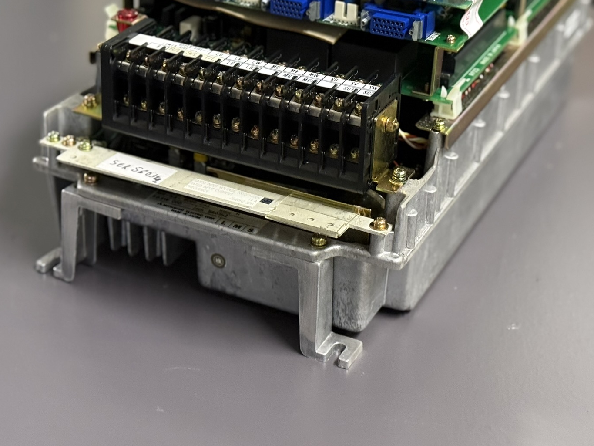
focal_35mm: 72
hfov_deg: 27.0
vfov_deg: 20.3
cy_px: 124
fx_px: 1236
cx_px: 297
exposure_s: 1/33
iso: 320
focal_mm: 6.76
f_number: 1.78
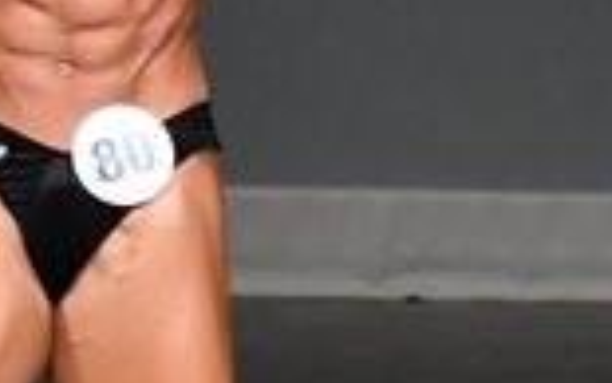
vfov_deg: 0.7
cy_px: 150
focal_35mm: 1758
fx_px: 29332
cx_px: -780
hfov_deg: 1.2
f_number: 5.6
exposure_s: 1/400
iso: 5000
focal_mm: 230
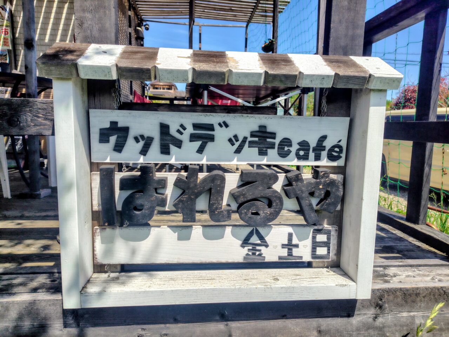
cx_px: 224
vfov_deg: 58.9
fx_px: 298
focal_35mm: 23
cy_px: 168
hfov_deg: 73.9
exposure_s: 1/3275
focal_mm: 5.6
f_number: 1.9
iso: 50
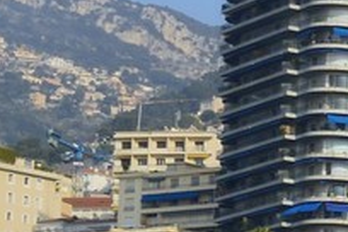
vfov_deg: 4.6
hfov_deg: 6.0
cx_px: 1305
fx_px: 2880
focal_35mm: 298
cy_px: 351
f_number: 16
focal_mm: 38
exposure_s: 1/250
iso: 200
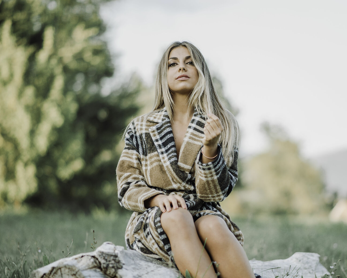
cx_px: 225
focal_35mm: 129
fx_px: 1325
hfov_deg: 14.9
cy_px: 175
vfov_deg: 12.0
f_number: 1.8
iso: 125
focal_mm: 85
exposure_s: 1/400
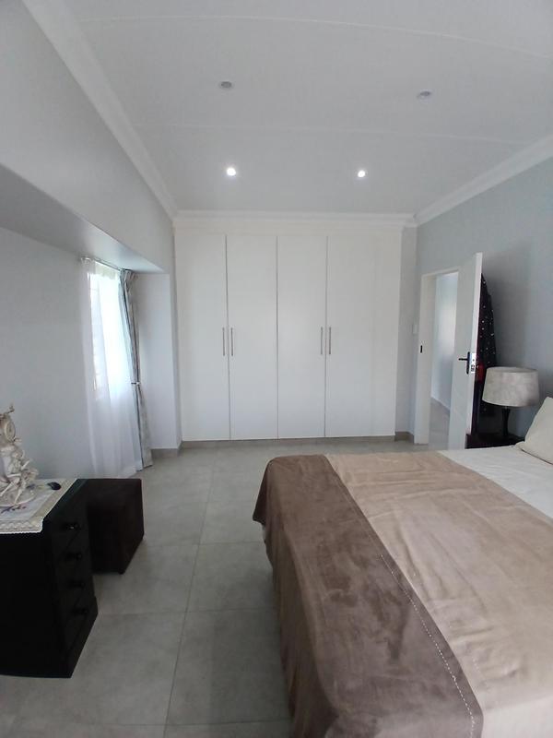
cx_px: 276
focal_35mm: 17
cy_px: 369
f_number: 2.2
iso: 100
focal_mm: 1.4
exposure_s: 1/50
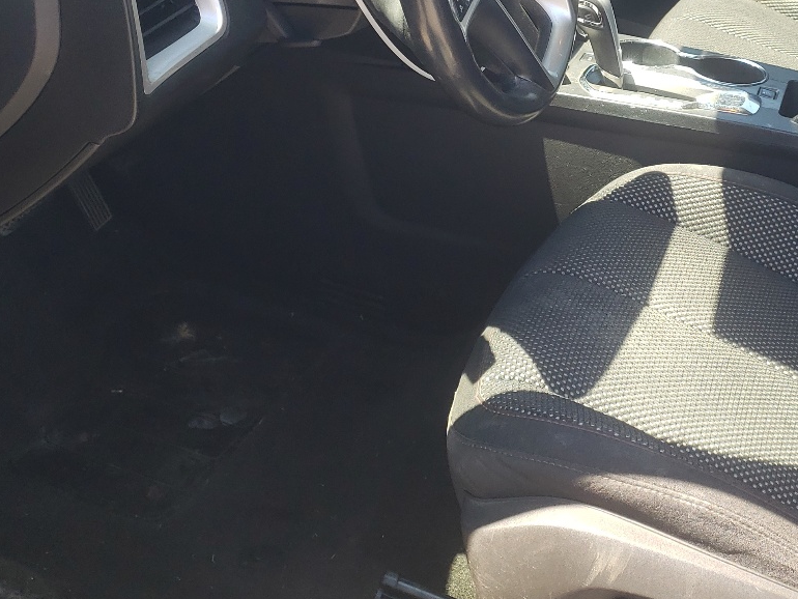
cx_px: 669
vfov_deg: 26.5
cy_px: 114
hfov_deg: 34.2
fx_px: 1245
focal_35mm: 54
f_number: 1.5
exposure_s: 1/294
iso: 50
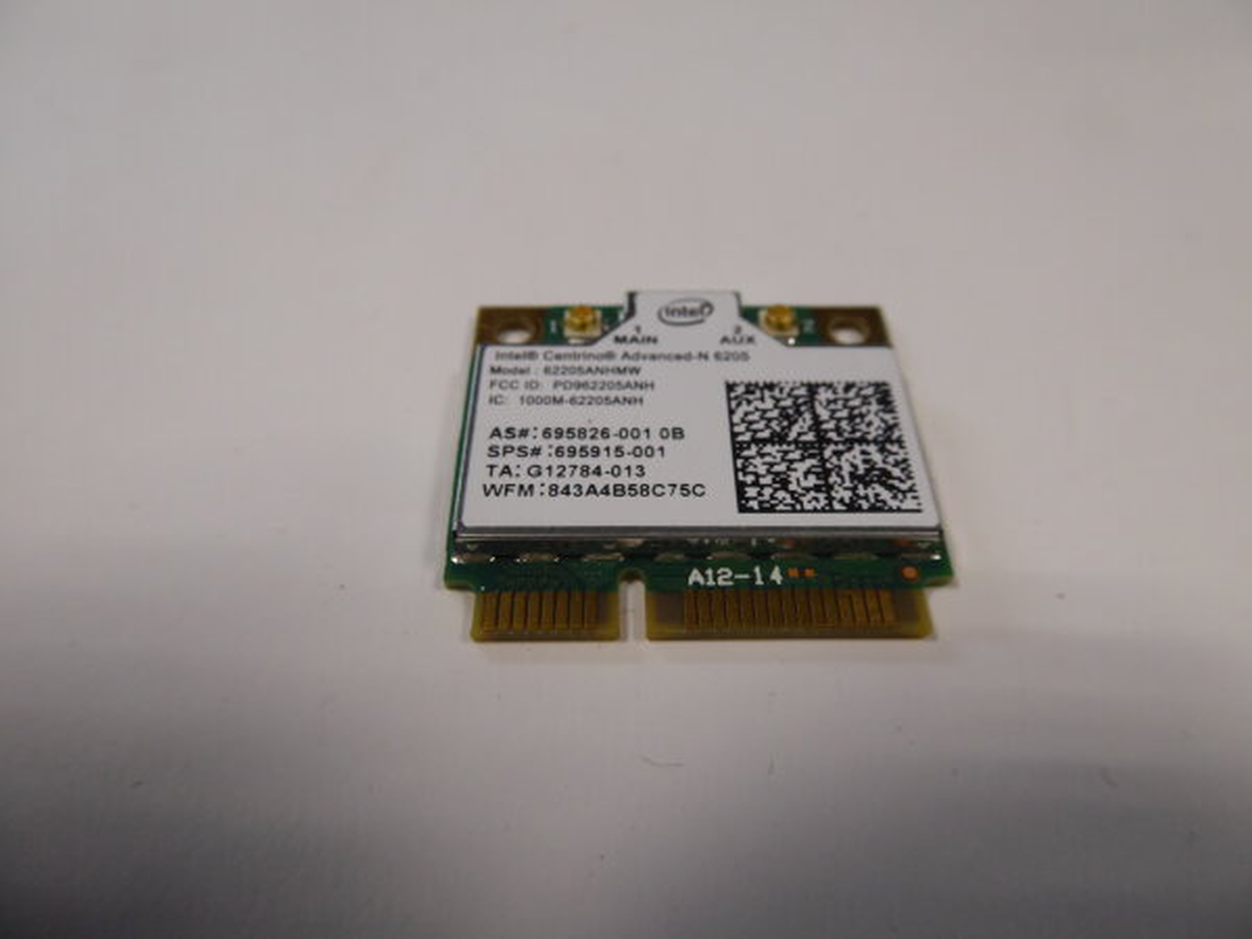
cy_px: 470
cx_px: 626
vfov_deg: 54.9
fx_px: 904
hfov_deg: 69.4
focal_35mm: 25
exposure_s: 1/60
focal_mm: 4.3
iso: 160
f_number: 3.3
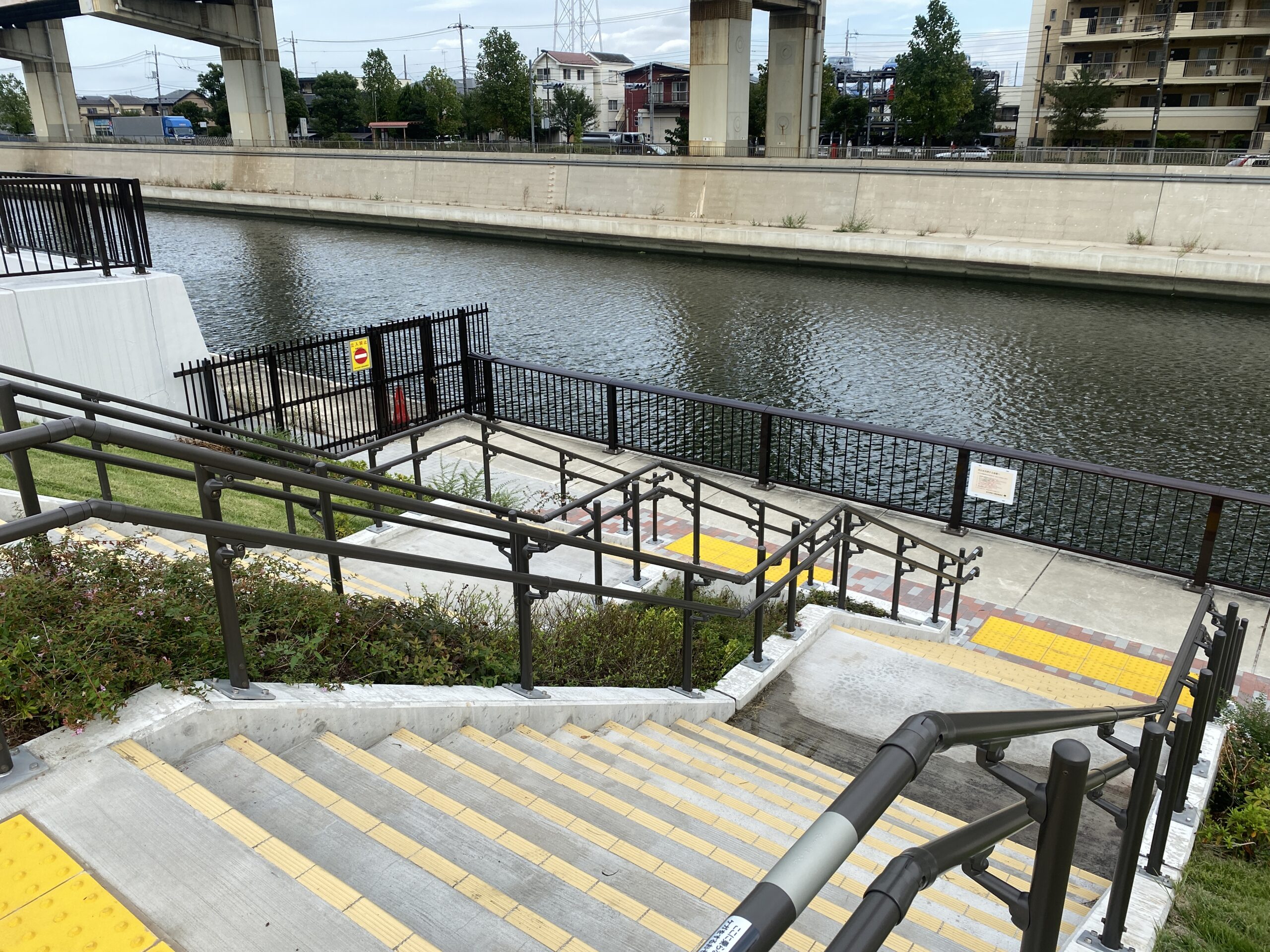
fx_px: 954
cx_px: 635
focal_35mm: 26
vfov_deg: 53.1
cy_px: 476
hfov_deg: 67.3
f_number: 1.8
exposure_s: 1/1016
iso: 32
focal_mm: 4.25
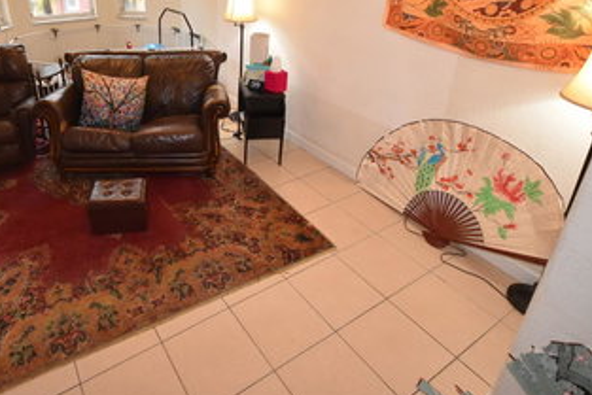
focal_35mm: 23
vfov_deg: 53.0
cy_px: 104
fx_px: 378
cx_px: 216
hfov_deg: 74.5
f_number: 4
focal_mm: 10
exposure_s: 1/60
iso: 2000
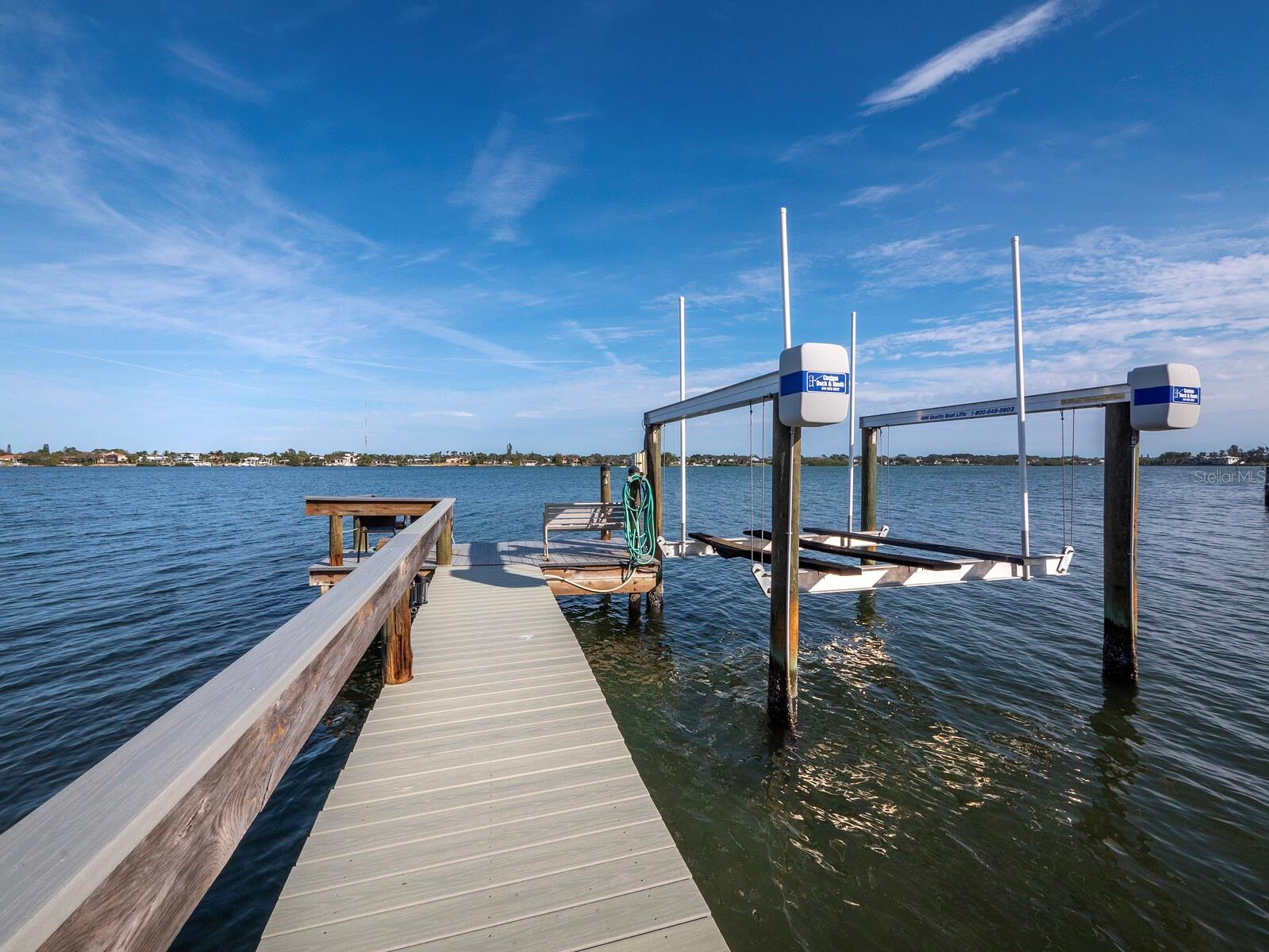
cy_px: 476
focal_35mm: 14
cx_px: 634
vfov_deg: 85.7
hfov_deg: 102.1
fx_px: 513
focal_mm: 7
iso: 400
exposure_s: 1/640
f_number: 11
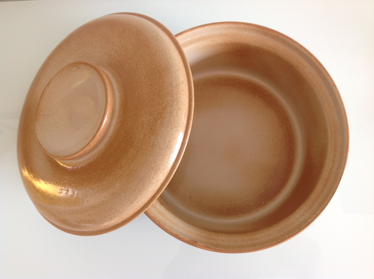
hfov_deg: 52.7
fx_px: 378
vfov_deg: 40.6
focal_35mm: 35
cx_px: 187
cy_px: 140
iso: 50
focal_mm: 4.28
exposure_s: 1/15
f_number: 2.4
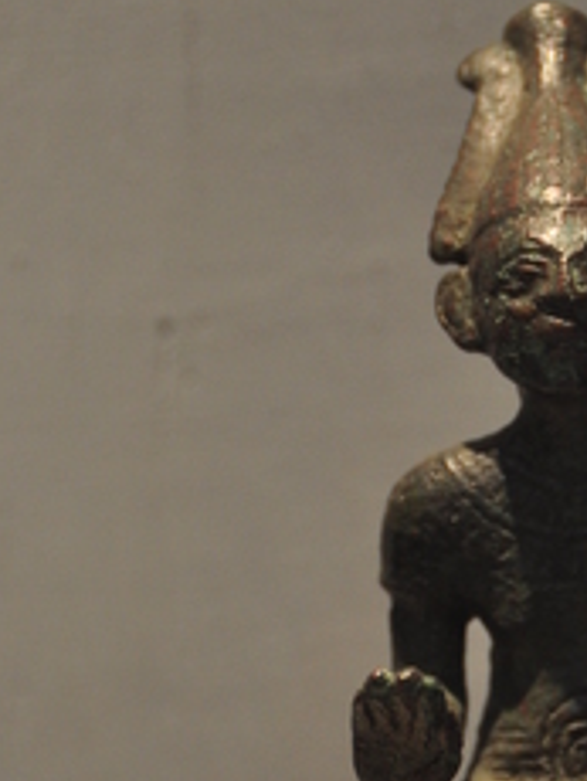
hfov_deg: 6.4
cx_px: 650
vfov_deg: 8.5
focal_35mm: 232
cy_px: 791
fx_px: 5236
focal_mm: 56
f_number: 4.8
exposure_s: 1/25
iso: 500
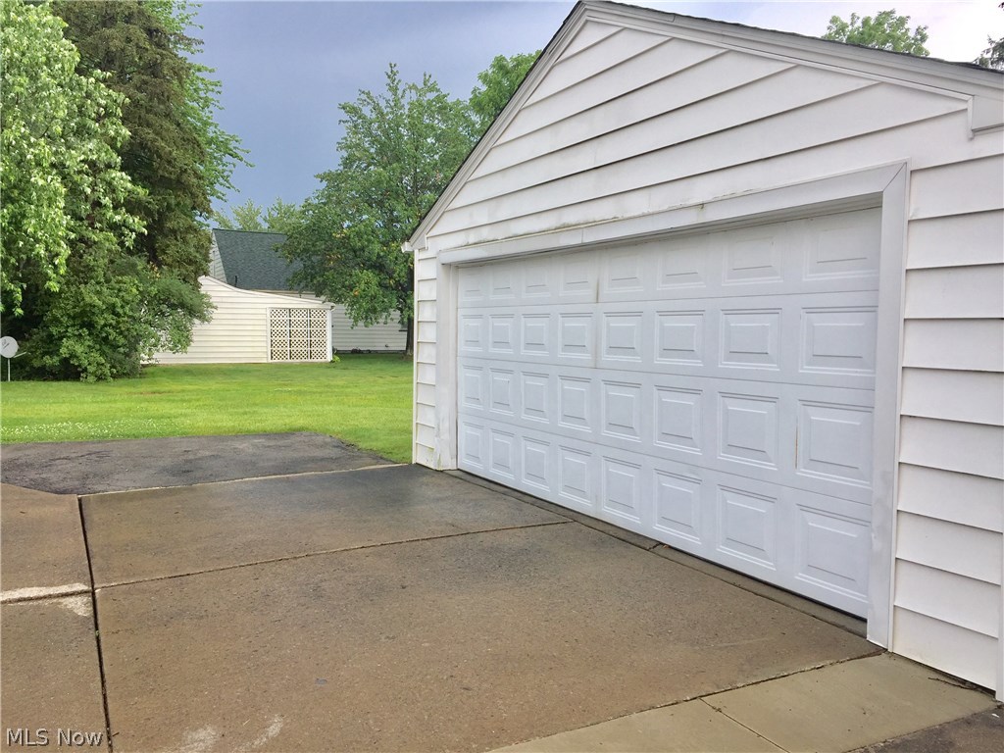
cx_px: 502
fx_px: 841
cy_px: 376
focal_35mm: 29
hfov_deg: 61.7
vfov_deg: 48.2
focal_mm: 4.15
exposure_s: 1/527
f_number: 2.2
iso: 32
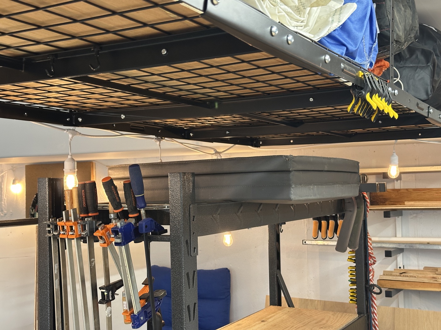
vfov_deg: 30.3
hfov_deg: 39.7
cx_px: 220
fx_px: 612
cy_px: 165
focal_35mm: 48
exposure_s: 1/60
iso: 200
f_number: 1.78
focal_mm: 6.86
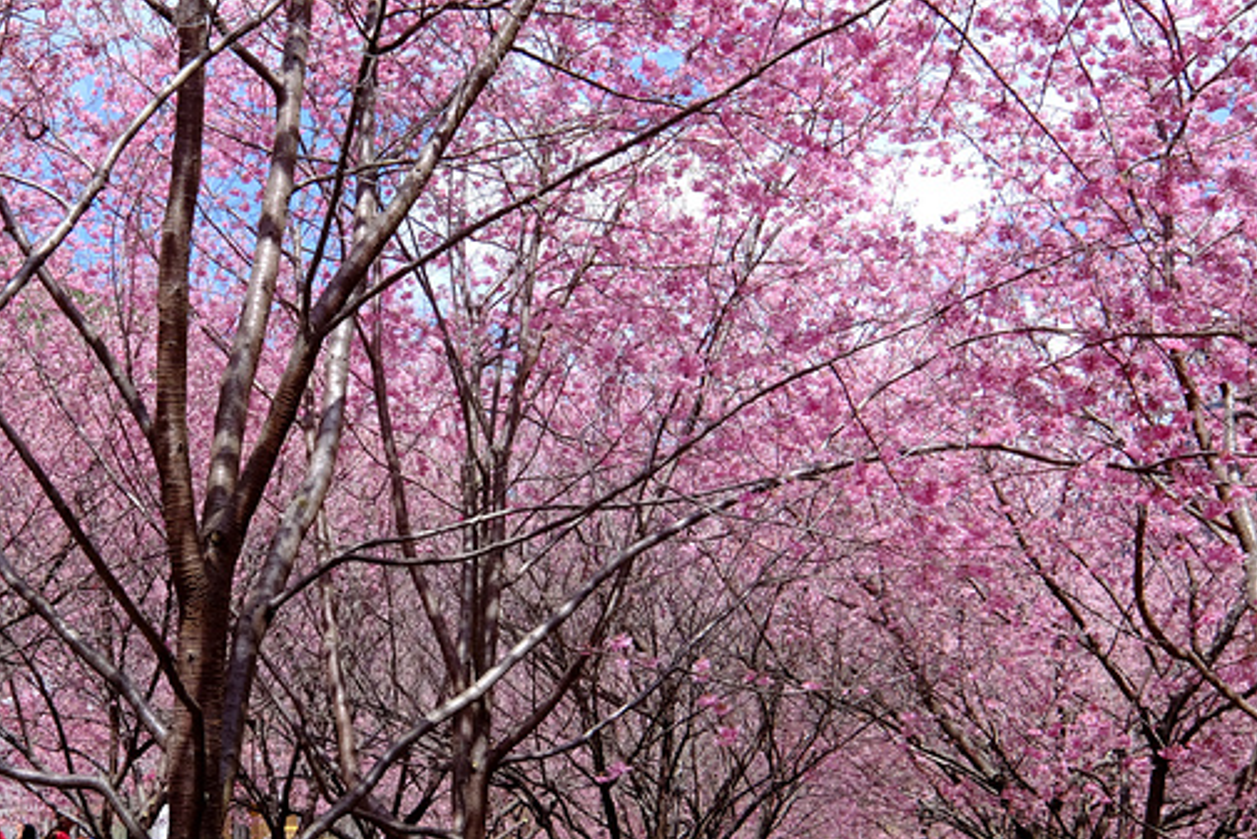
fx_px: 1991
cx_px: 381
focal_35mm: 57
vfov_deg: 23.7
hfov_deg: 34.6
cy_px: 539
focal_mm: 24
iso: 250
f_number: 9
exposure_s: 1/90
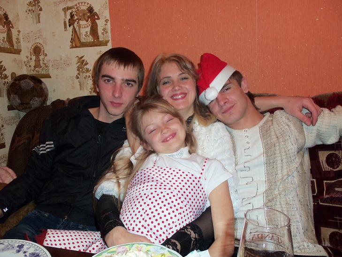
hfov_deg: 61.7
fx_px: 287
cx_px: 171
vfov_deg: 48.2
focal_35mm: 29
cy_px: 128
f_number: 3.4
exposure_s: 1/30
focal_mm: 5.2
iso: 100
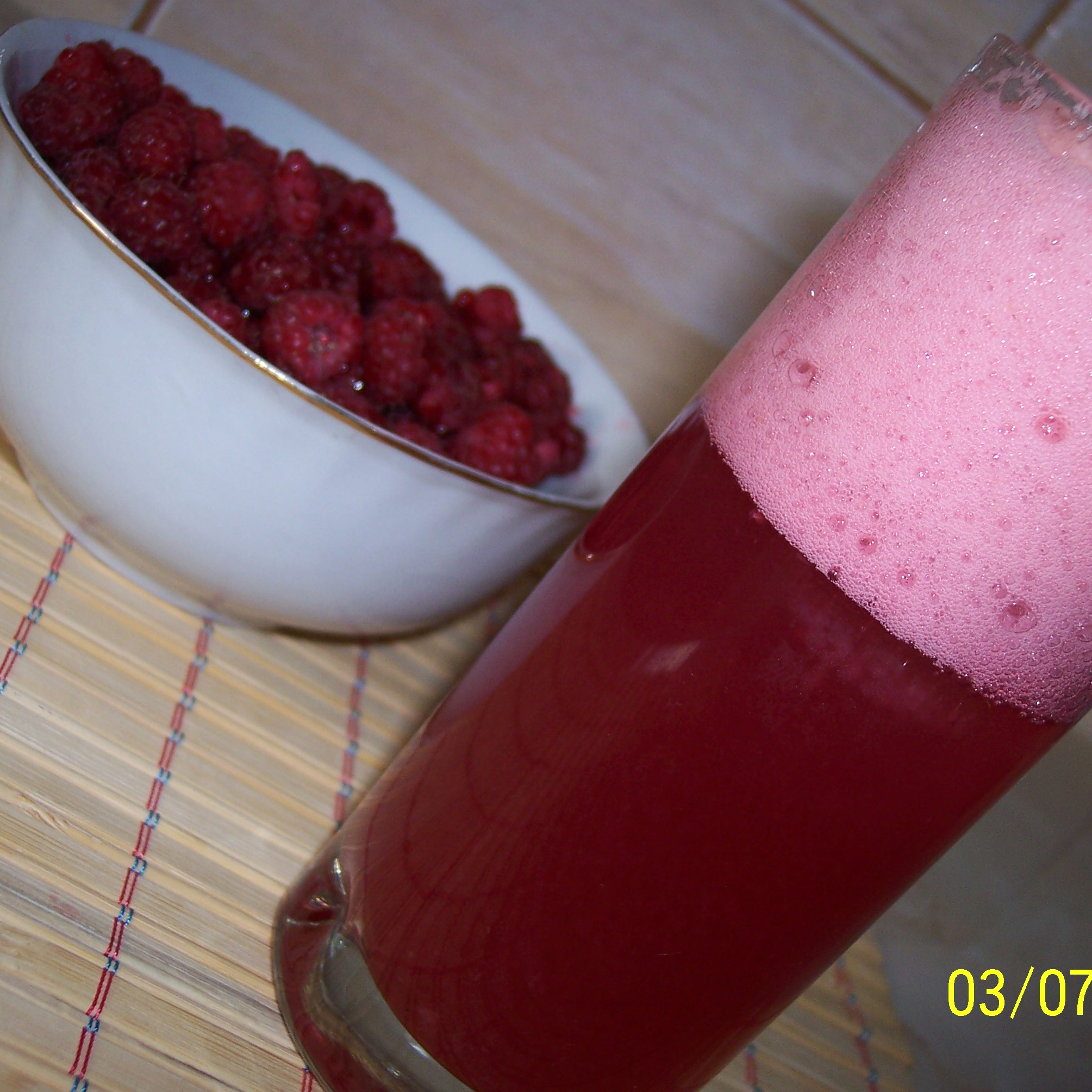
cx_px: 557
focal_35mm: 49
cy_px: 557
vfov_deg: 34.7
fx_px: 1749
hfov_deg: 34.7
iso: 100
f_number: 2.8
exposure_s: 1/60
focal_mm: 8
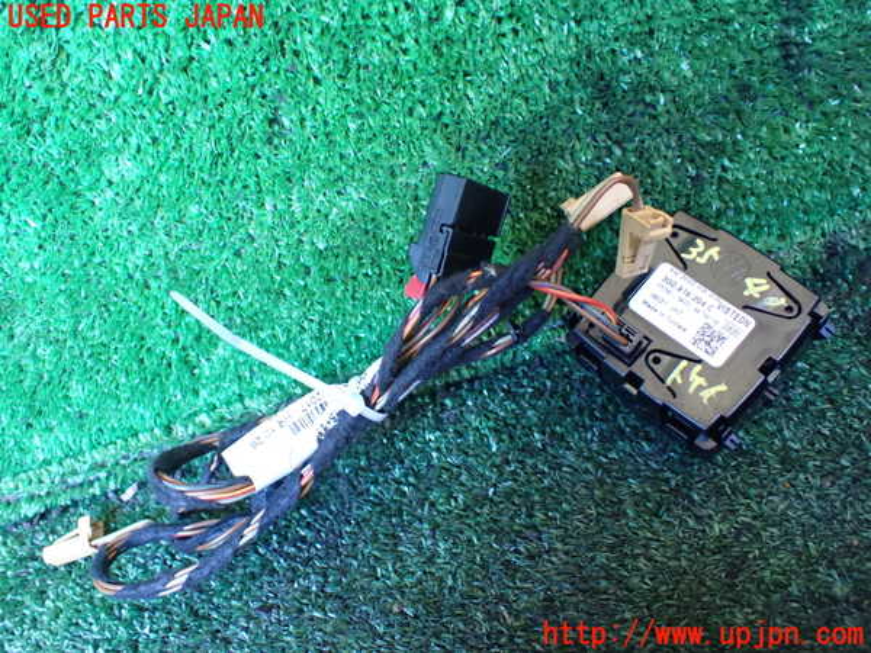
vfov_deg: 46.8
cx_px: 436
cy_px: 326
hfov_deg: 60.0
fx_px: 755
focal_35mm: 30
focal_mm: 5.4
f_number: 2.3
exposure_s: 1/30
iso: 1250
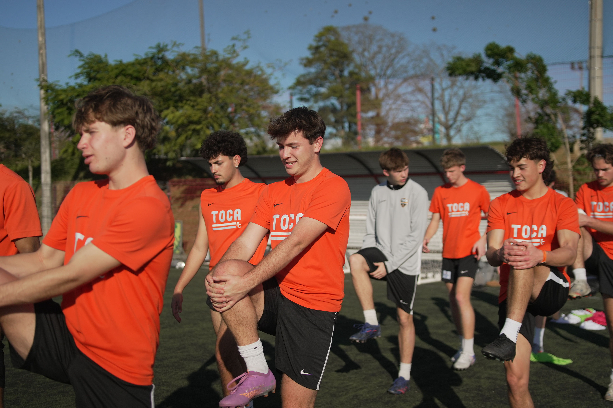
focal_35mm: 48
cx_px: 306
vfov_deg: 28.0
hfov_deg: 41.1
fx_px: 817
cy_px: 204
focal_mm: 32
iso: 250
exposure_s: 1/400
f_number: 1.8
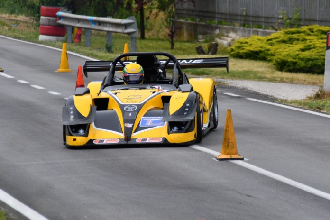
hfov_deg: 6.2
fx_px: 3025
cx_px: 165
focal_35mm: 330
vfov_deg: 4.2
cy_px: 110
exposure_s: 1/1600
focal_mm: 220
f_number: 7.1
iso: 400
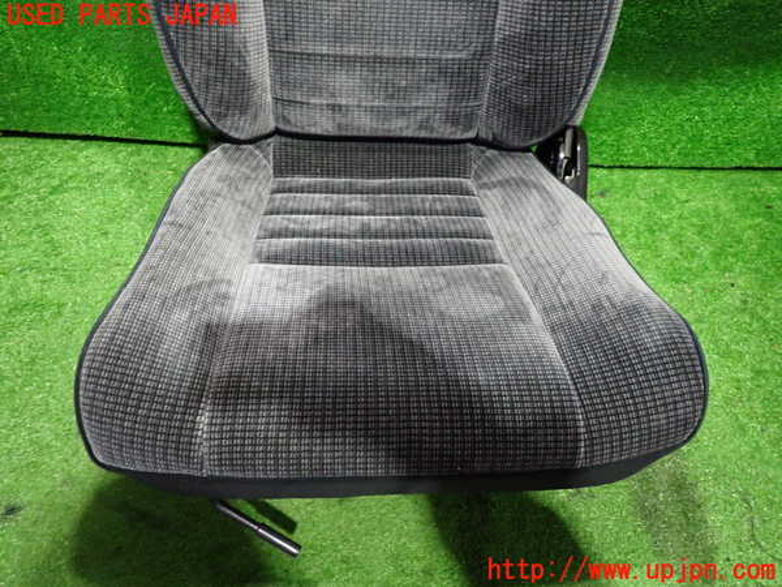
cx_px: 391
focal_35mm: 25
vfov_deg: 54.9
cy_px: 294
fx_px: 565
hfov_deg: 69.4
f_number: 2
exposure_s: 1/30
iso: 800
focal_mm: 4.5
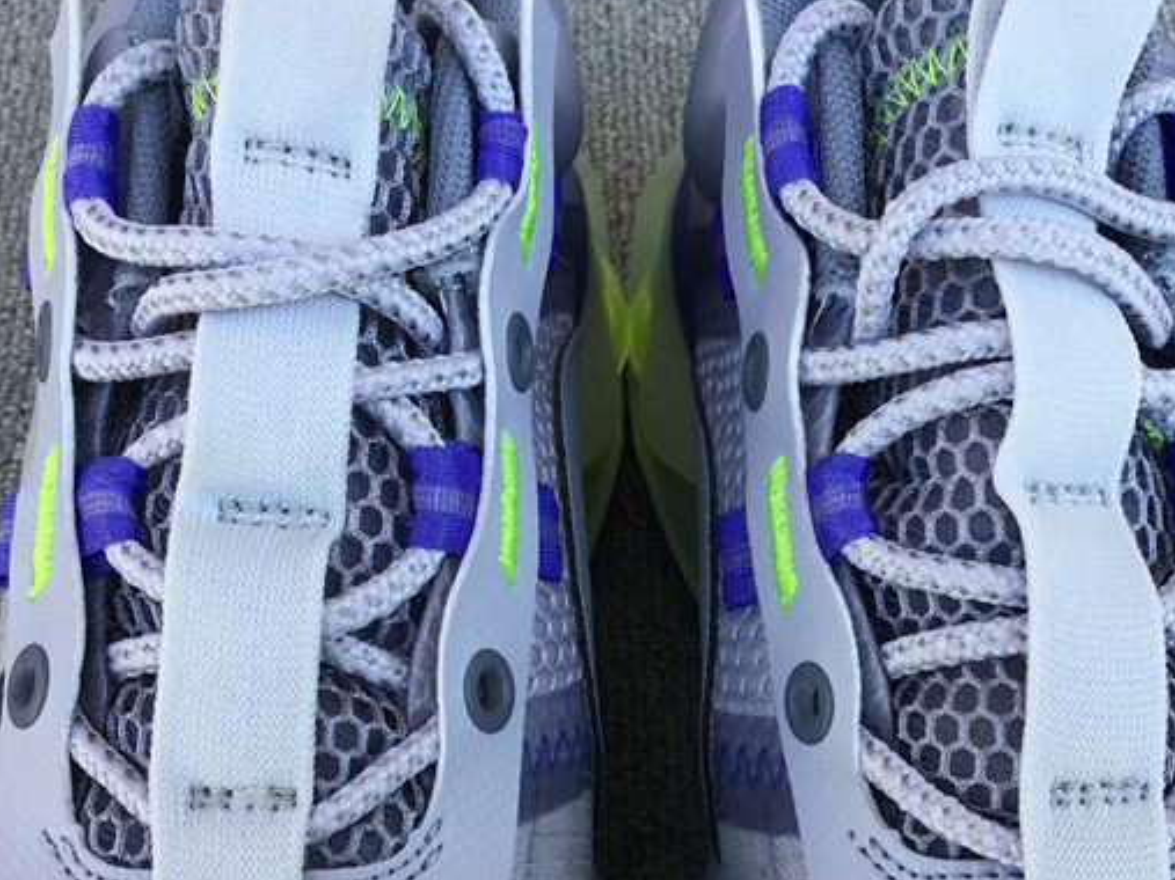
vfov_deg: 26.3
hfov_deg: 34.9
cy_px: 645
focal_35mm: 55
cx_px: 633
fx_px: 1866
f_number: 2.4
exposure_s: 1/218
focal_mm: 3.3
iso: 25
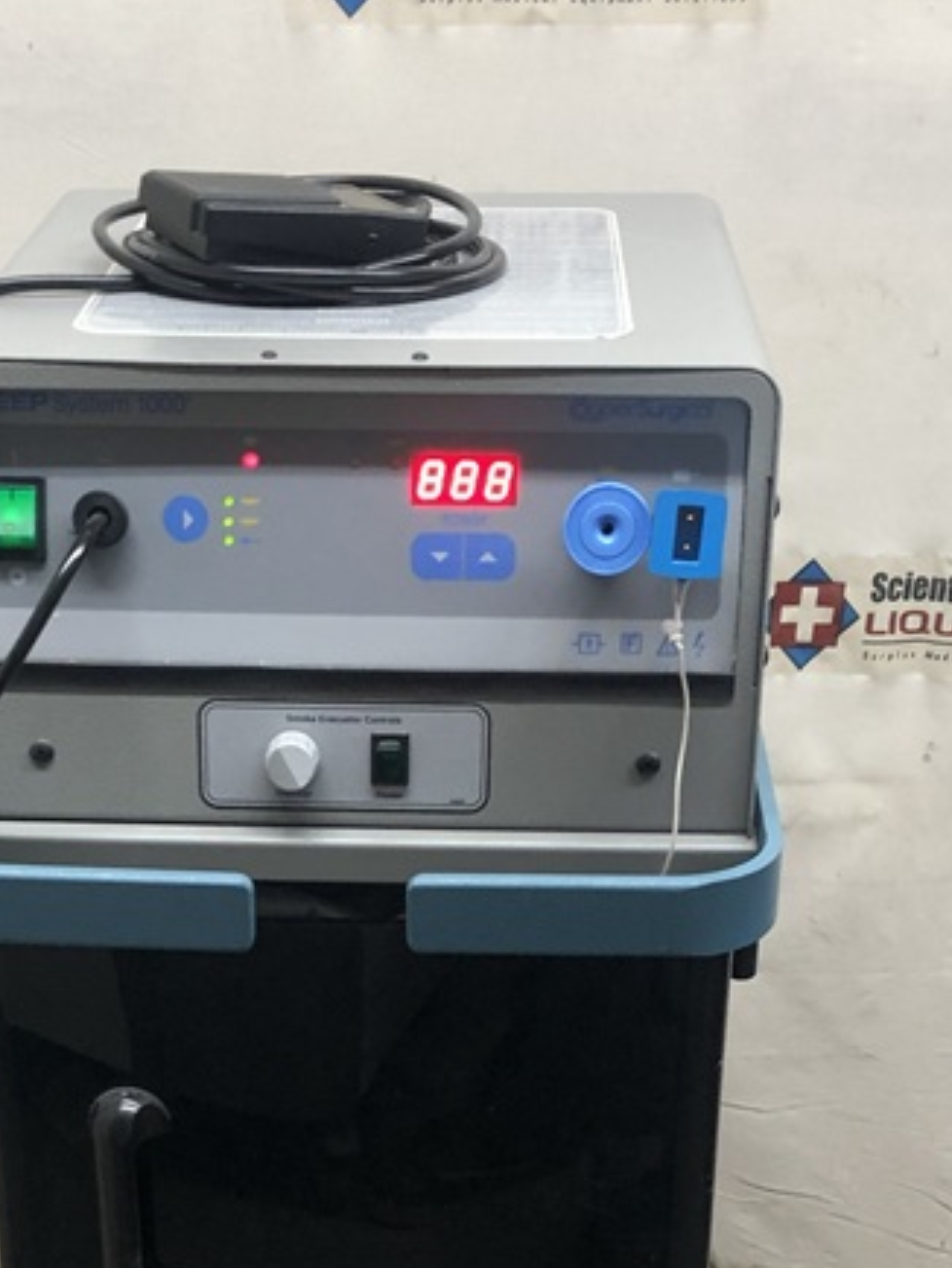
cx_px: 380
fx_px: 2381
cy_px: 1087
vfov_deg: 28.9
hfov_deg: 22.6
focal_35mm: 65
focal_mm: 3.99
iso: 40
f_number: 1.8
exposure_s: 1/30
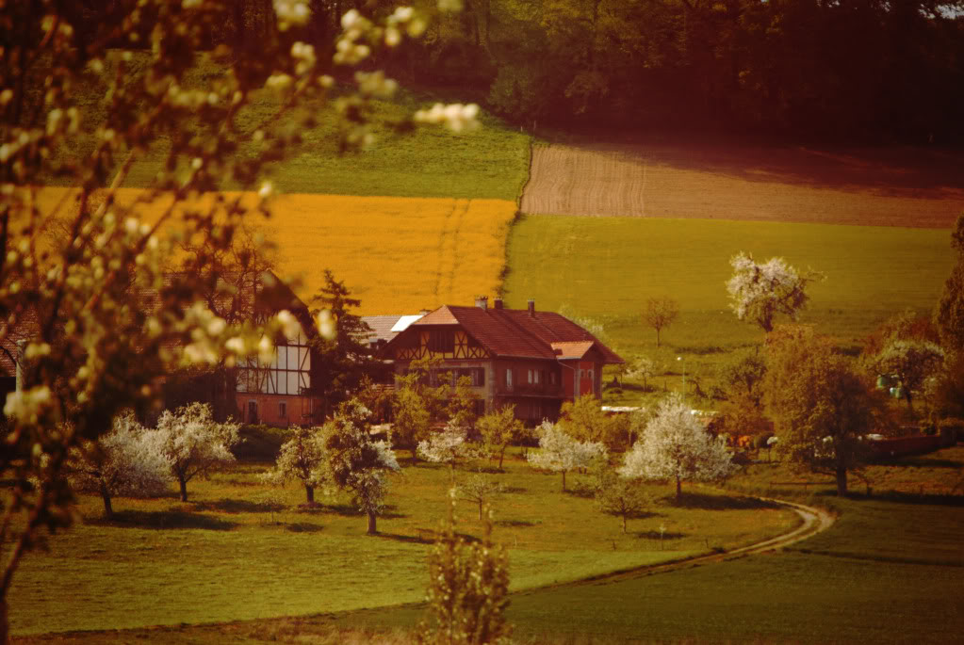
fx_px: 8044
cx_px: 482
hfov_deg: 6.9
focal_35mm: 300
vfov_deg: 4.6
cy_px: 322
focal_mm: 200
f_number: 5.6
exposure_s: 1/800
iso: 200
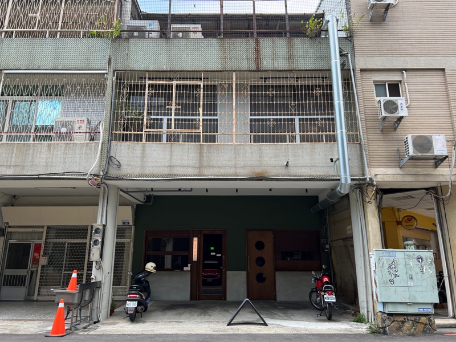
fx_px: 343
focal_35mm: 26
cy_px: 171
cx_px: 228
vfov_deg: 53.1
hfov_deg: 67.3
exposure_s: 1/965
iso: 50
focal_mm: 5.7
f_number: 1.5
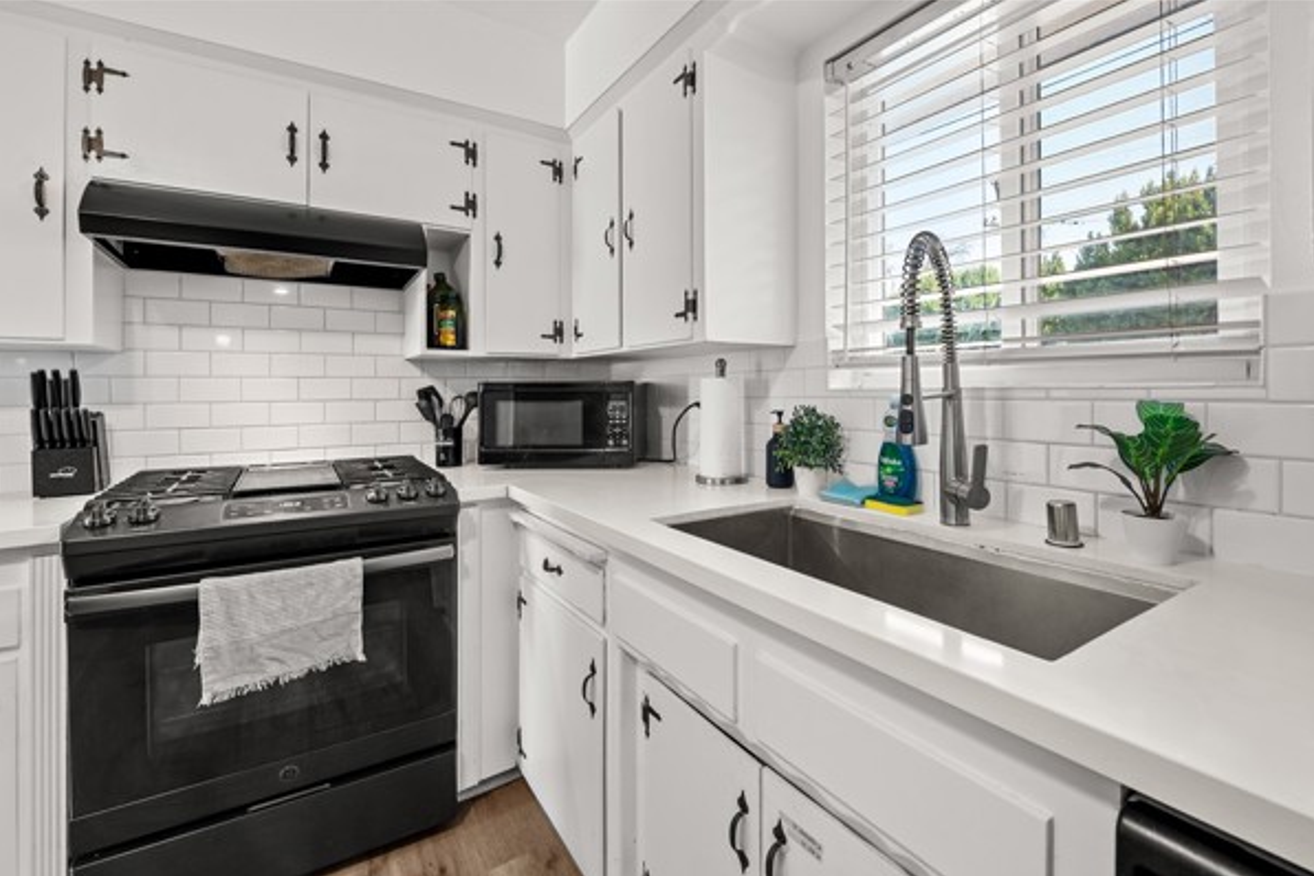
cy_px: 467
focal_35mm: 15
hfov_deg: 100.4
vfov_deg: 77.2
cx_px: 667
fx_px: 547
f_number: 9
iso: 250
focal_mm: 14
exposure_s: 1/2.5
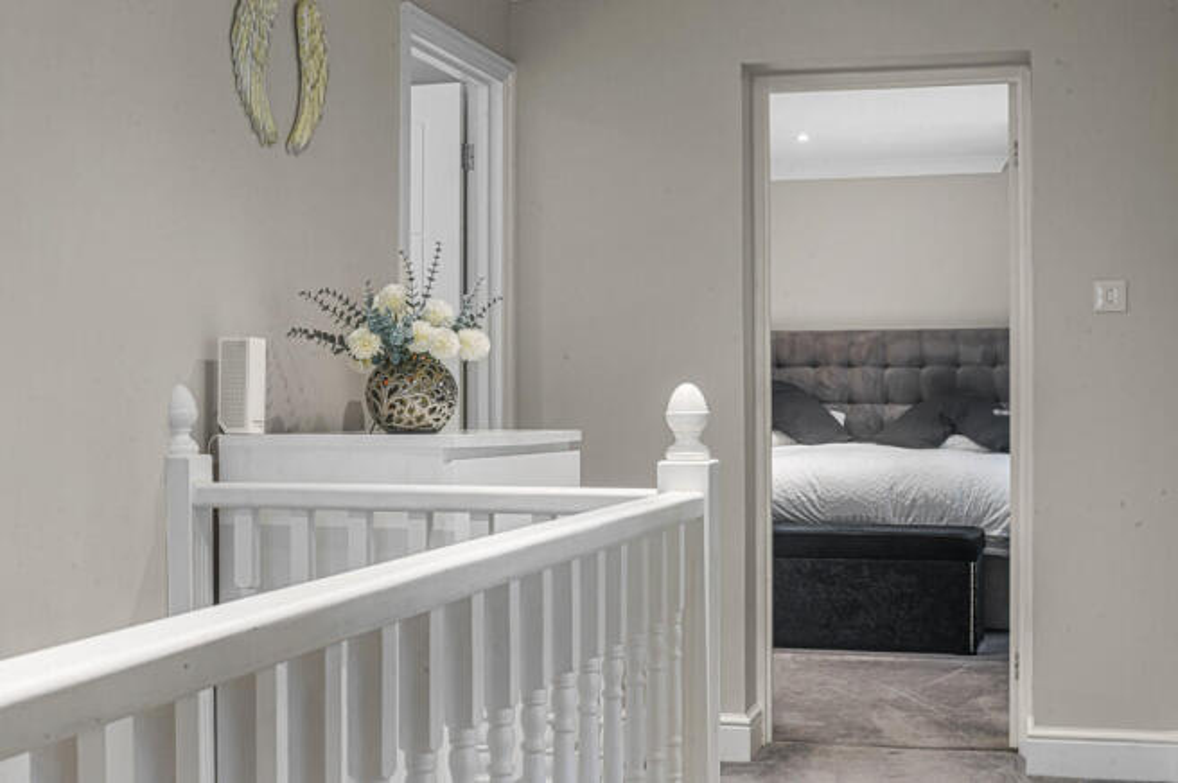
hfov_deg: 39.6
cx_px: 589
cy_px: 392
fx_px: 1634
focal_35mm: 50
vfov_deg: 26.9
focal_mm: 50
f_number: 16
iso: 400
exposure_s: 4
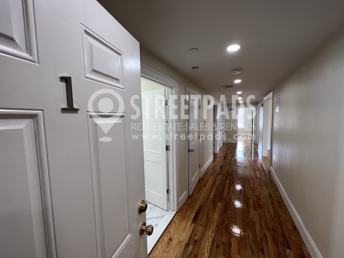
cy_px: 129
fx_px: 129
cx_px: 172
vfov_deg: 89.9
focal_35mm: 13
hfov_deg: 106.2
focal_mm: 1.57
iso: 100
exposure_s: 1/120
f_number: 1.8
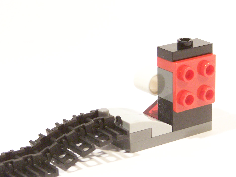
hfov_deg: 15.3
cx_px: 98
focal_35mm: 129
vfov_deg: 11.5
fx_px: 880
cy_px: 103
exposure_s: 1/30
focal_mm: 15.6
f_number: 3.6
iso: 400
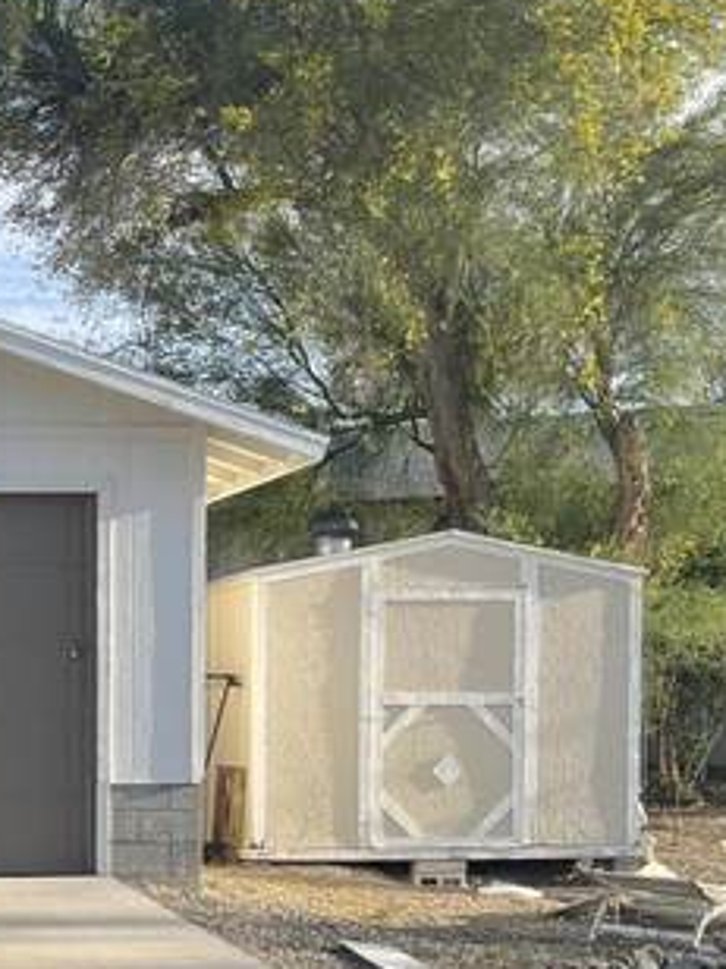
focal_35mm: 81
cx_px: -220
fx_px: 2265
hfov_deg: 17.1
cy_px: 859
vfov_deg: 23.5
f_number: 1.6
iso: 50
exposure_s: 1/1992
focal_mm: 5.1
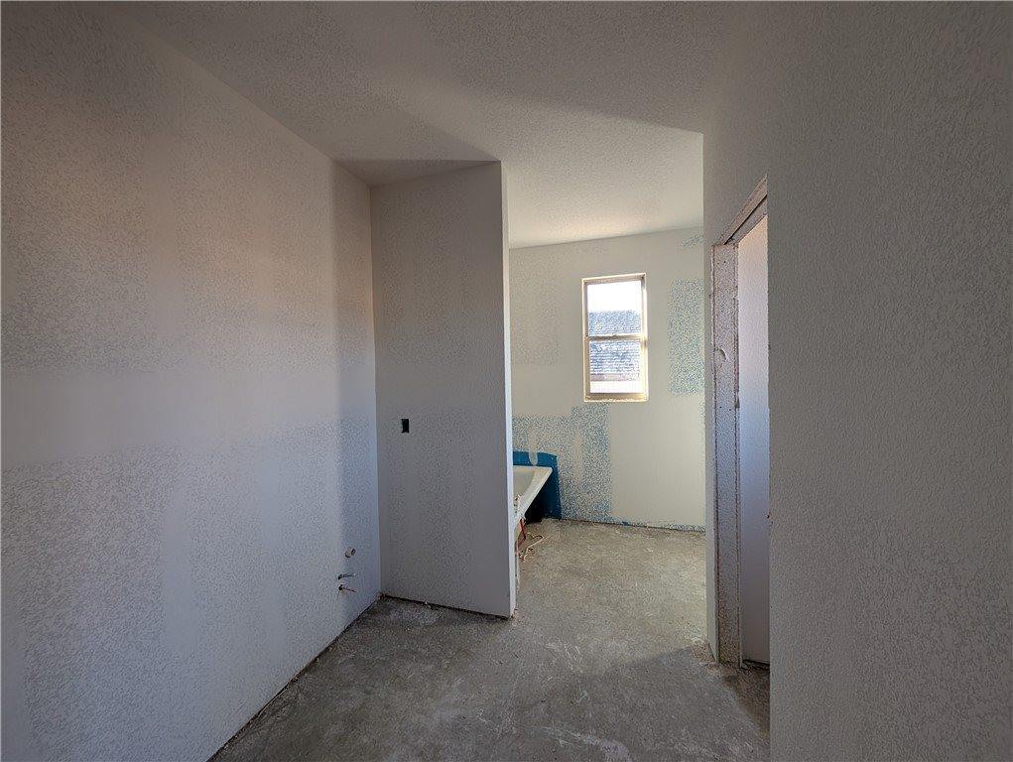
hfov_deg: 110.5
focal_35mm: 12
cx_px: 506
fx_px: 352
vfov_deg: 94.6
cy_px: 381
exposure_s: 1/111
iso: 51
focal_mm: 2.02
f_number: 1.7
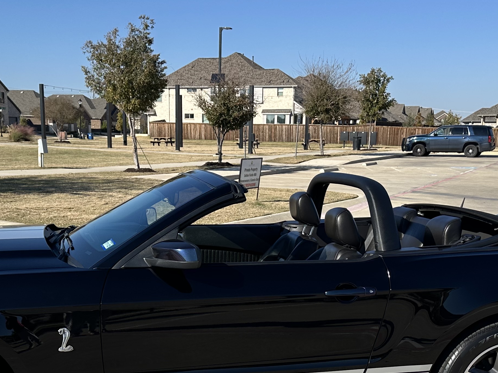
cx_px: 230
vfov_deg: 26.6
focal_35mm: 53
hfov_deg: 36.2
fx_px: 762
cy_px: 331
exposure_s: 1/5000
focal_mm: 6.86
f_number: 1.78
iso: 80
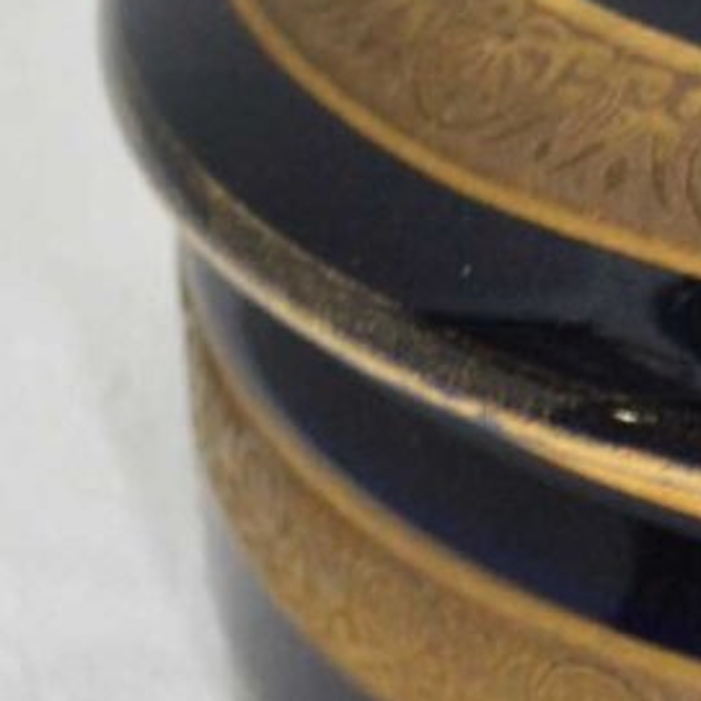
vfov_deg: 4.5
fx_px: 8844
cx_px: 1430
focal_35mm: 386
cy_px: 303
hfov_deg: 4.5
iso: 200
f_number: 4.8
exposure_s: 1/25
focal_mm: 32
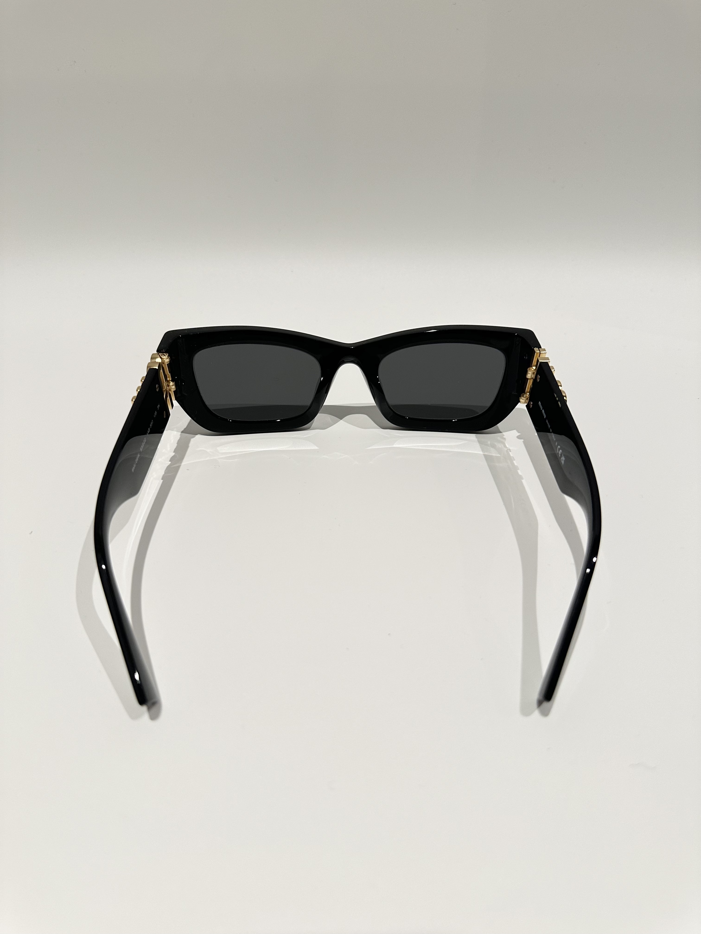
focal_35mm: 24
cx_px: 350
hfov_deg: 56.8
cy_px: 467
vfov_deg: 71.6
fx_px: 648
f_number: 1.78
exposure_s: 1/100
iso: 160
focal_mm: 6.86
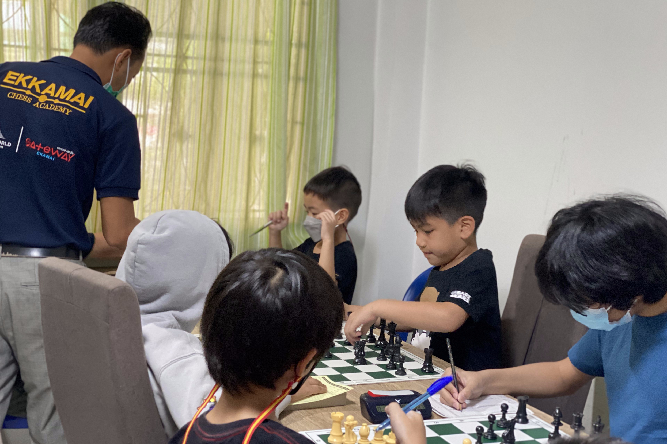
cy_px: 243
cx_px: 323
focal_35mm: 57
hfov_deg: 35.1
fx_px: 1056
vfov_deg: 23.8
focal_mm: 6
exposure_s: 1/33
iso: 320
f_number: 2
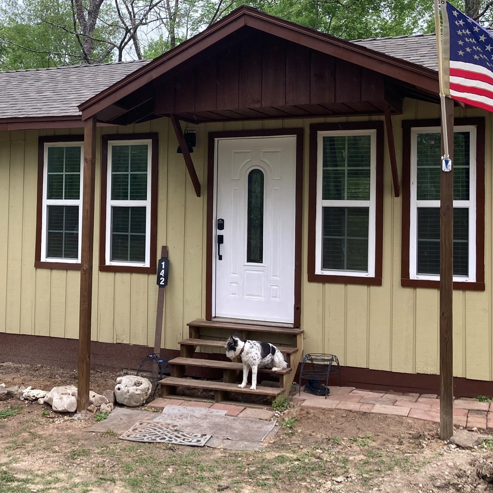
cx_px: 112
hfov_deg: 35.1
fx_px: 757
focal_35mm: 47
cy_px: 208
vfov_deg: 36.0
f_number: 1.8
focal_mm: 3.99
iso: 20
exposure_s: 1/239
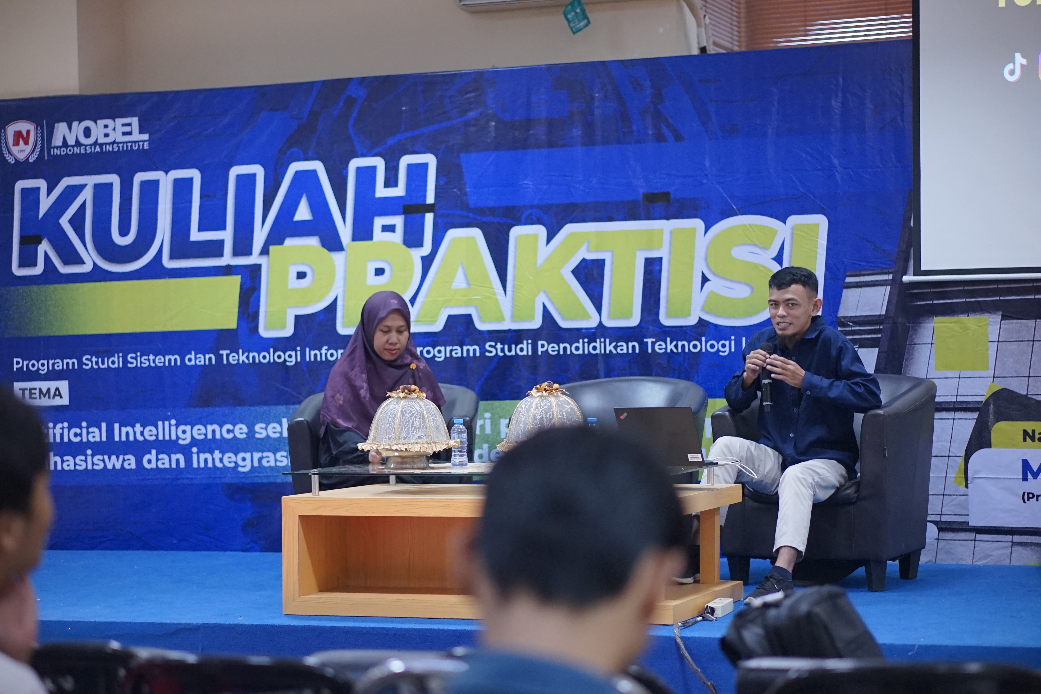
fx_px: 2169
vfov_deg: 18.2
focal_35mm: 75
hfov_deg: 27.0
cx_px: 520
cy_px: 347
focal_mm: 50
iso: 1600
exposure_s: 1/80
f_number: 1.8
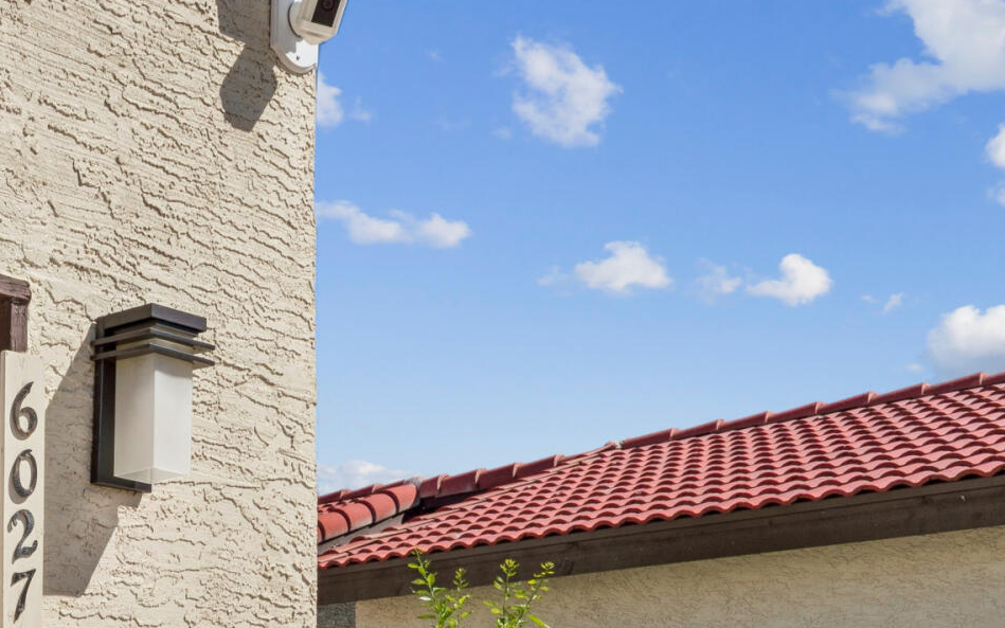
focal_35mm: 58
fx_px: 1597
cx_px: 11
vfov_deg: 20.5
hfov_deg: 32.3
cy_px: 791
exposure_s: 1/80
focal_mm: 18.1
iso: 100
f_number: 22
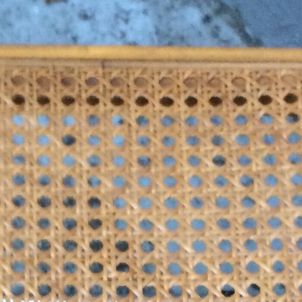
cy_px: 413
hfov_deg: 14.6
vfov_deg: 14.0
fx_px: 1175
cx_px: 94
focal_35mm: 119
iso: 160
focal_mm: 4.15
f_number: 2.2
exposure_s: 1/33
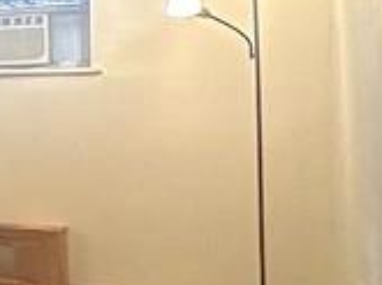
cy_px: 85
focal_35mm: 87
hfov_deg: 14.5
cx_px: -542
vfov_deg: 16.8
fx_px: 958
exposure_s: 1/60
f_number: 2.2
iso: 400
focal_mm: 2.22
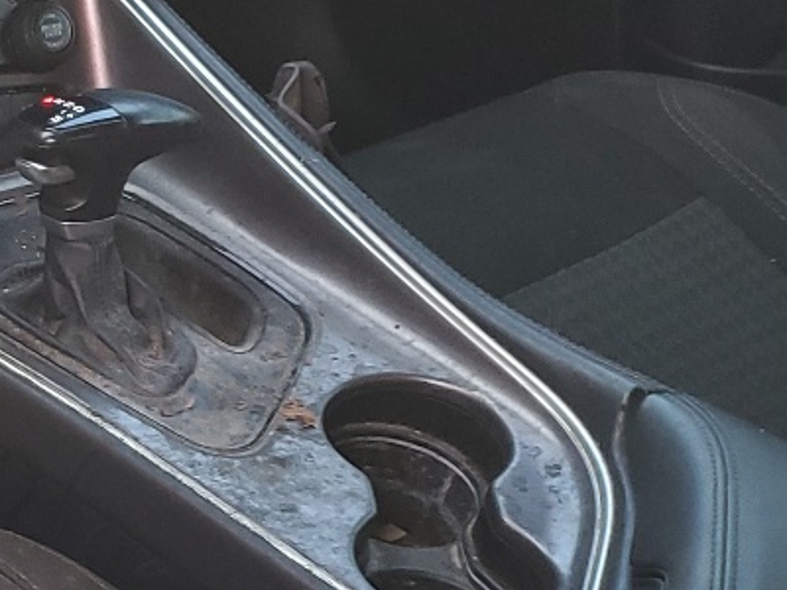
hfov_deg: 17.3
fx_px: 2364
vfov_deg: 14.2
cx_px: -350
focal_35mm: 104
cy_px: 354
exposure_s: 1/120
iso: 75
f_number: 1.5
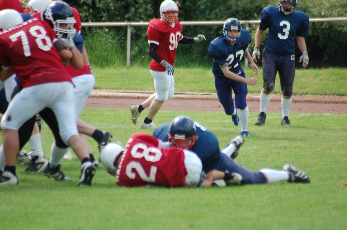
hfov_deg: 4.6
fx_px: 4329
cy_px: 115
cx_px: 174
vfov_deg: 3.0
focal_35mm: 450
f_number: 5.6
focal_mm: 300
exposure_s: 1/500
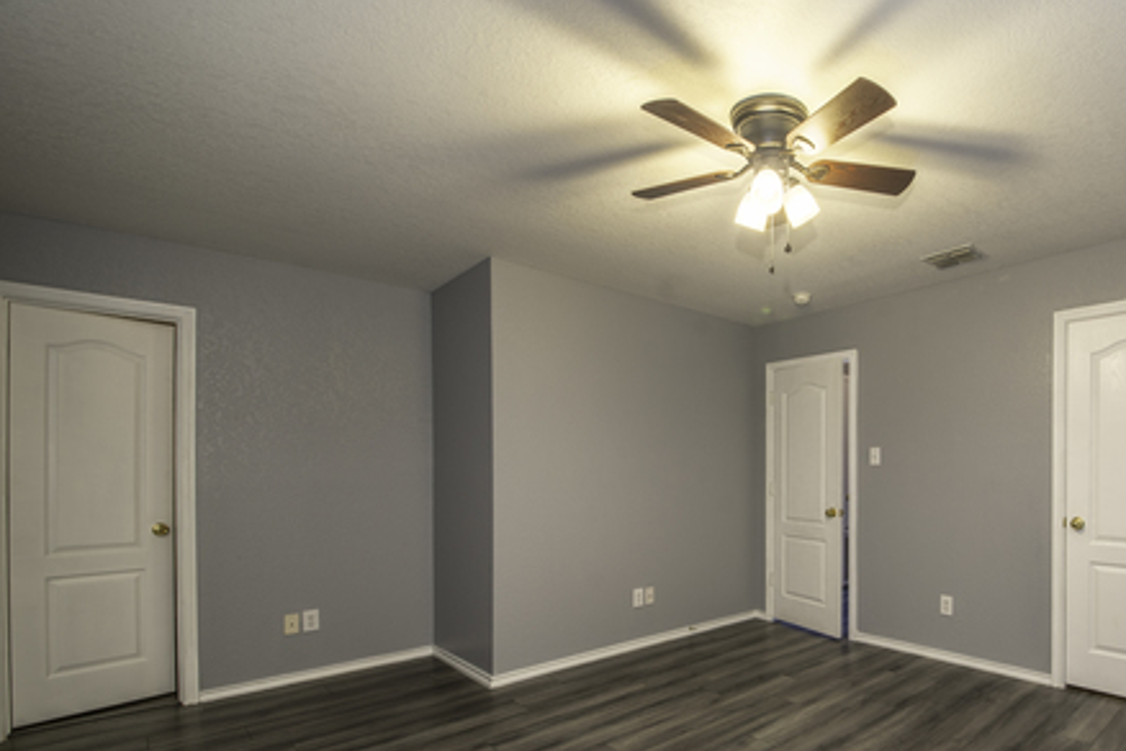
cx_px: 764
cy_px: 480
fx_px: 594
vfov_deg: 63.4
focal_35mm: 19
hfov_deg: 83.5
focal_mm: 13
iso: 320
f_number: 8
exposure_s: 1/60
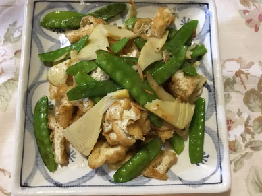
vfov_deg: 44.2
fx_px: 242
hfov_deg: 56.8
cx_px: 130
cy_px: 96
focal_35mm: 32
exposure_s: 1/17
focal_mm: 3.3
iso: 200
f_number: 2.4
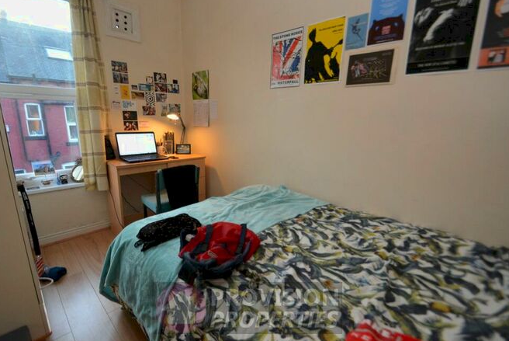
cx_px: 254
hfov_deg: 96.7
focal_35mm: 16
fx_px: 226
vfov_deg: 73.9
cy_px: 172
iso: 1600
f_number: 4
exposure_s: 1/60
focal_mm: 10
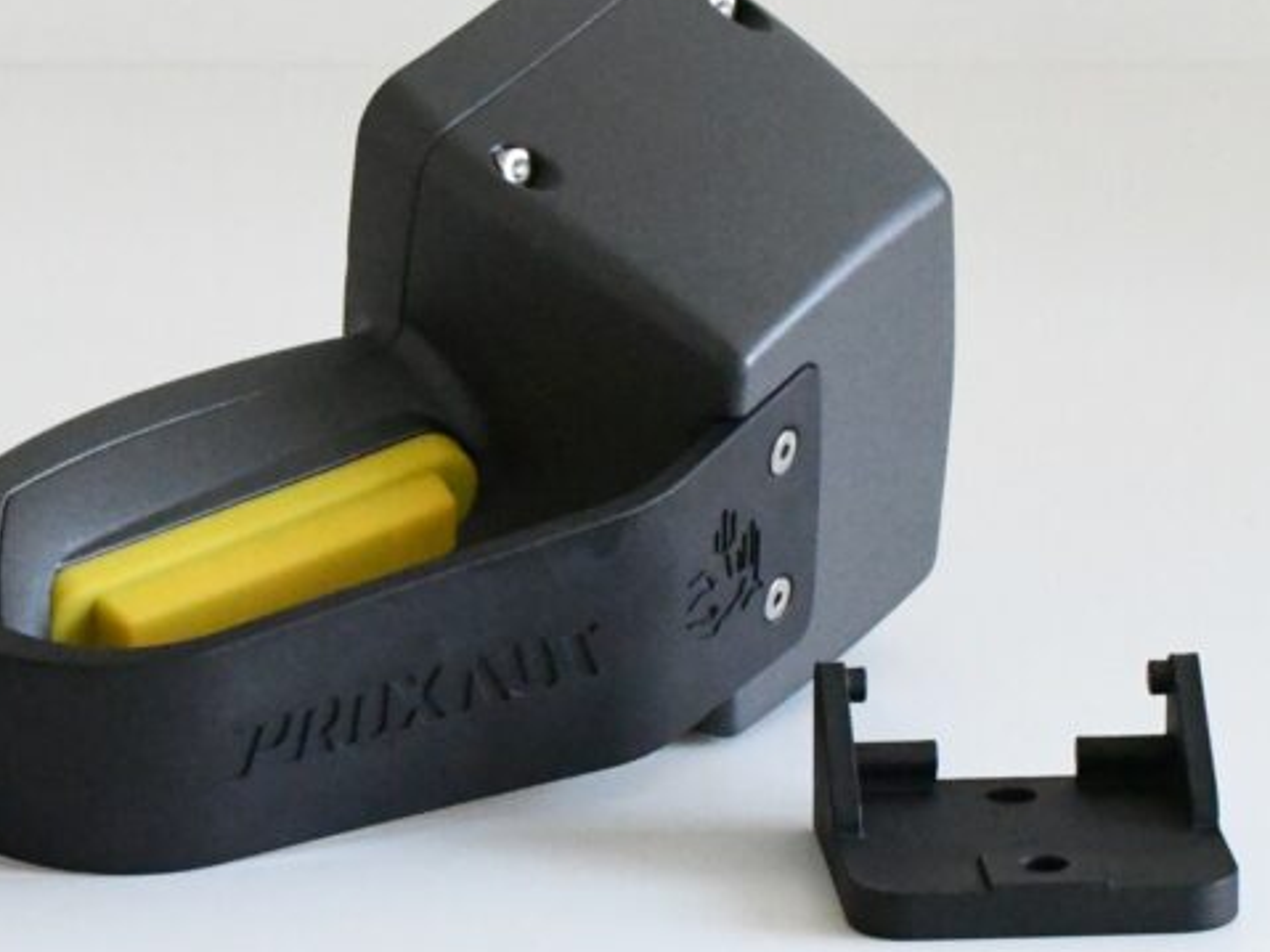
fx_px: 5942
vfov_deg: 9.2
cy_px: 509
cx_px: 361
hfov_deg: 12.2
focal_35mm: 162
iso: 11400
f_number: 14
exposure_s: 1/80
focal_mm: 70
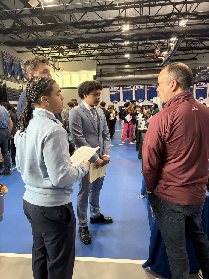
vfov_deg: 67.3
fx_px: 209
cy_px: 140
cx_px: 104
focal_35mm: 26
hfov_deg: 53.1
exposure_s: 1/60
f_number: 1.6
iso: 250
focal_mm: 5.96
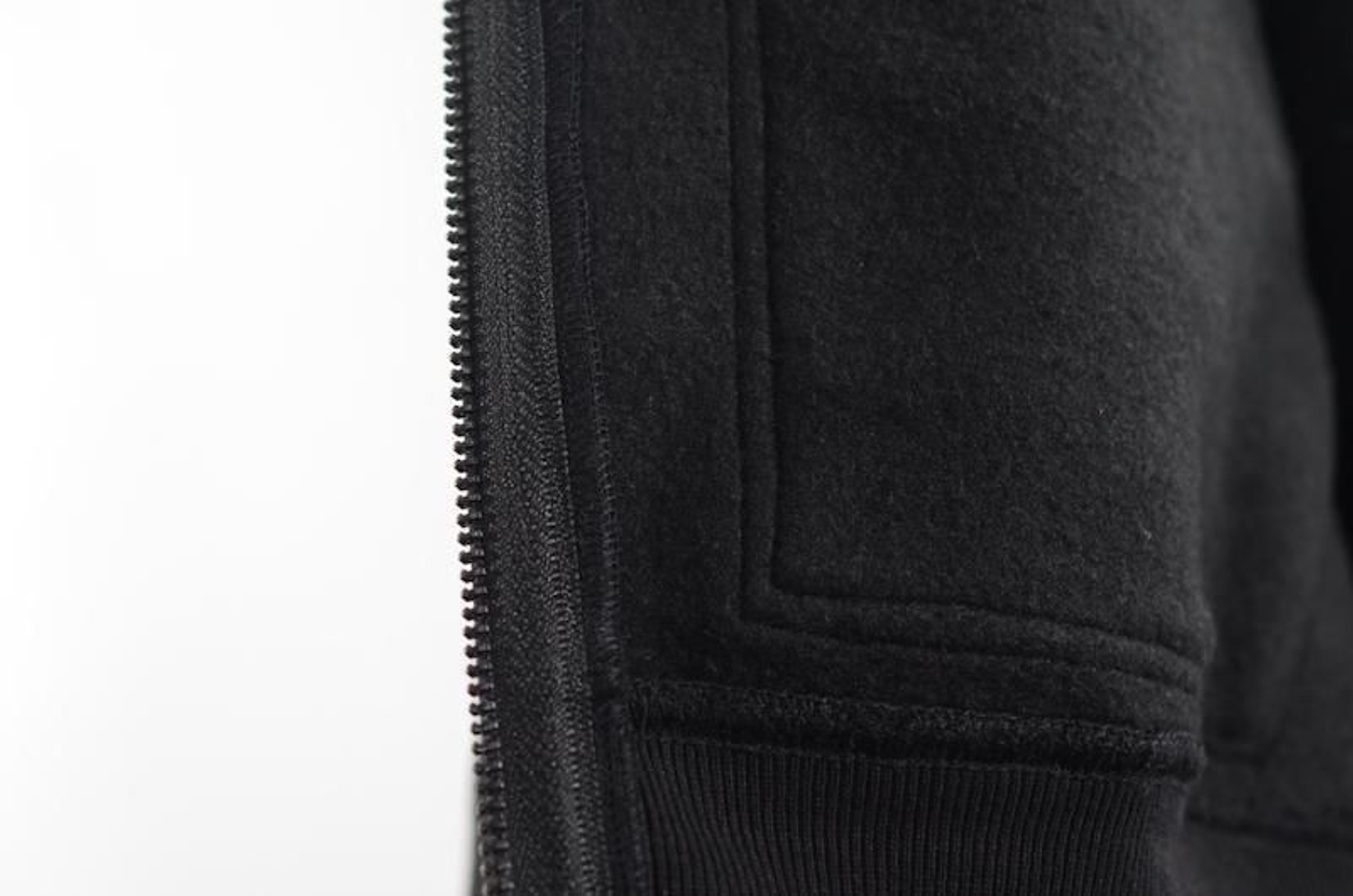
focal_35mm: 60
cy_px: 448
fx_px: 2250
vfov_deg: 22.5
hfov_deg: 33.5
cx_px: 676
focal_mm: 40
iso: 800
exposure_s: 1/15
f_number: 6.3
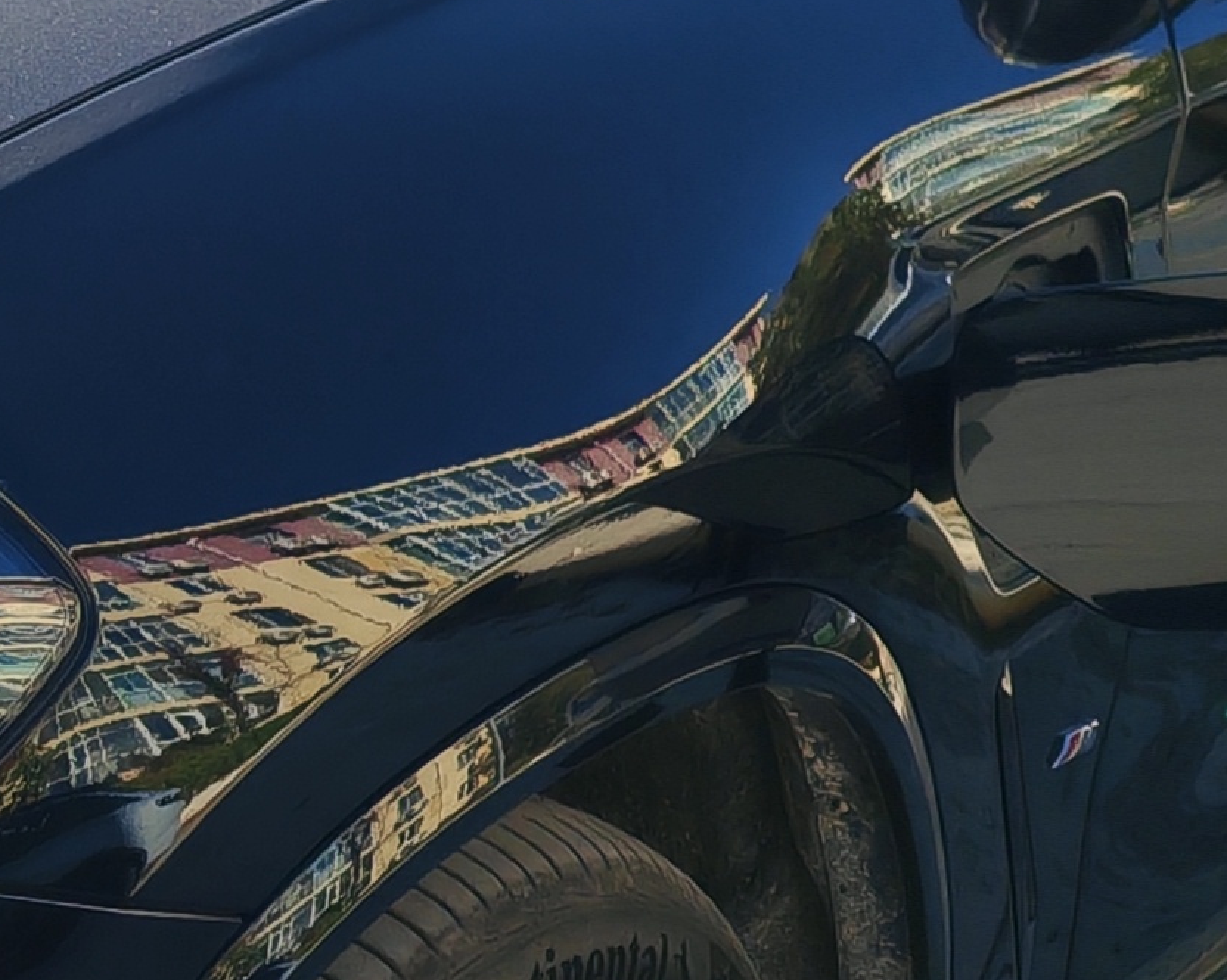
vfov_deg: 12.3
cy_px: 405
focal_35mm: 125
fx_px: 4538
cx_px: -490
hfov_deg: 14.6
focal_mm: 5.4
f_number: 1.6
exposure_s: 1/1400
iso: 50
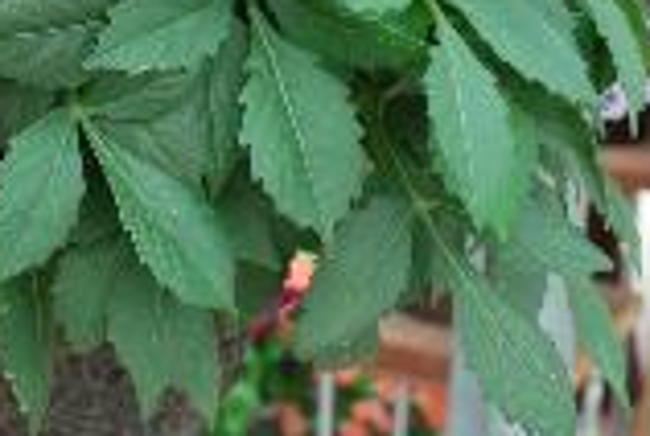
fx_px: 1646
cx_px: 82
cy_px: -62
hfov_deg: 21.9
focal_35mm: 91
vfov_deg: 14.7
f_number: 6.3
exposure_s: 1/60
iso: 200
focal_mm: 24
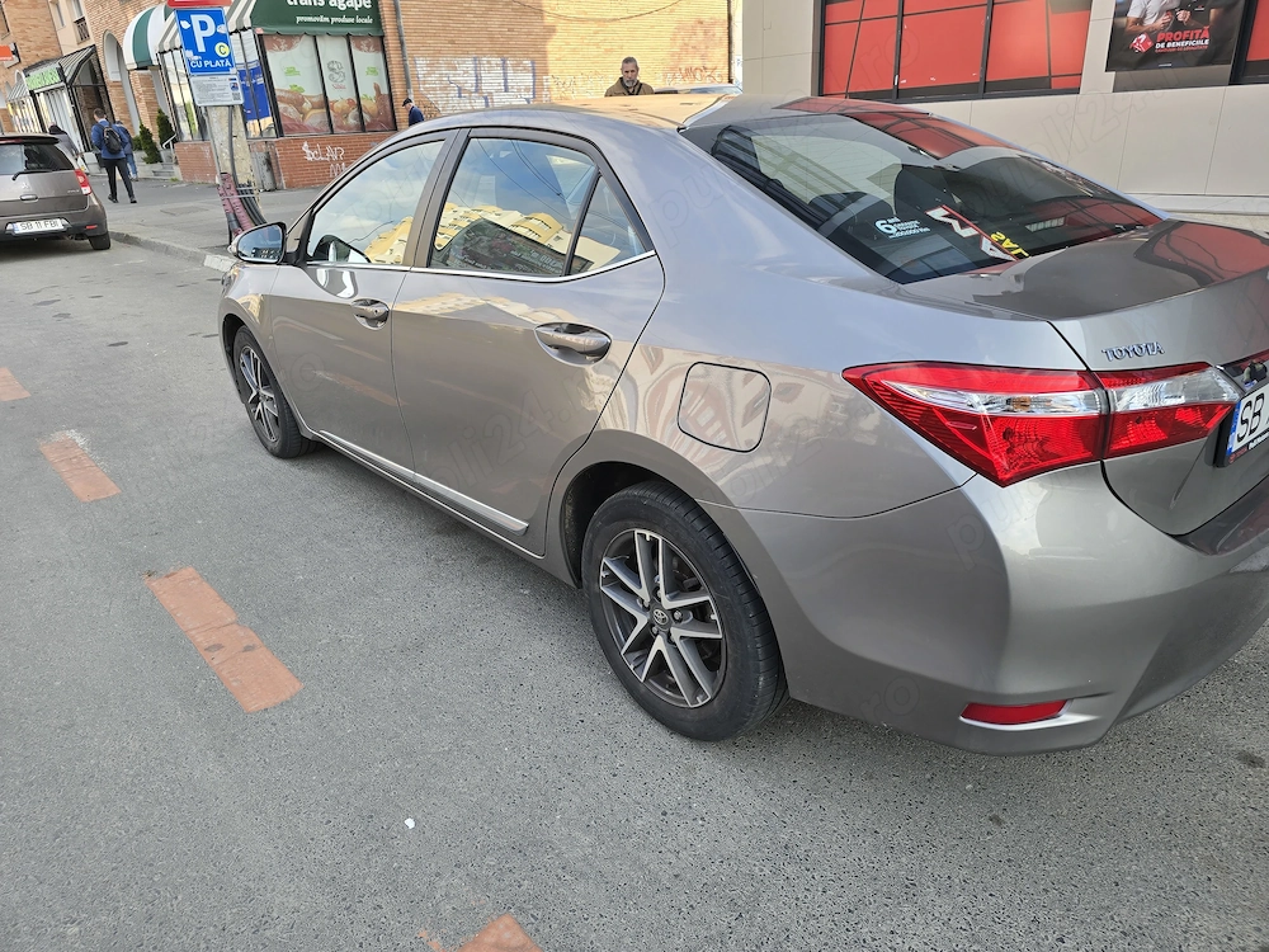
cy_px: 476
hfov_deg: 73.9
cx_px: 634
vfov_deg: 58.9
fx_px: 843
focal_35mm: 23
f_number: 1.7
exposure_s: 1/180
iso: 16
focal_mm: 6.3
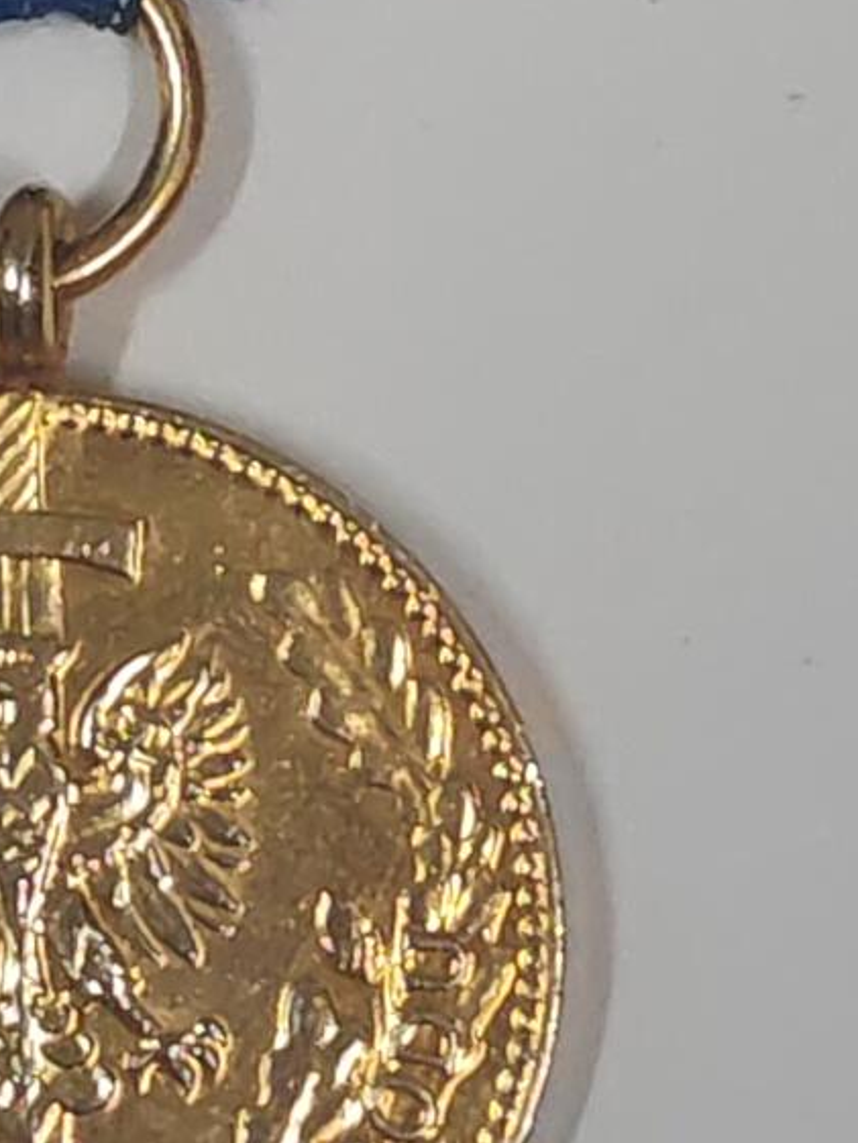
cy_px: -249
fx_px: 7202
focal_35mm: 218
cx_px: -26
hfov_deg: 6.8
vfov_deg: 9.0
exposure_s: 1/50
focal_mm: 5.52
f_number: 1.95
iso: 640
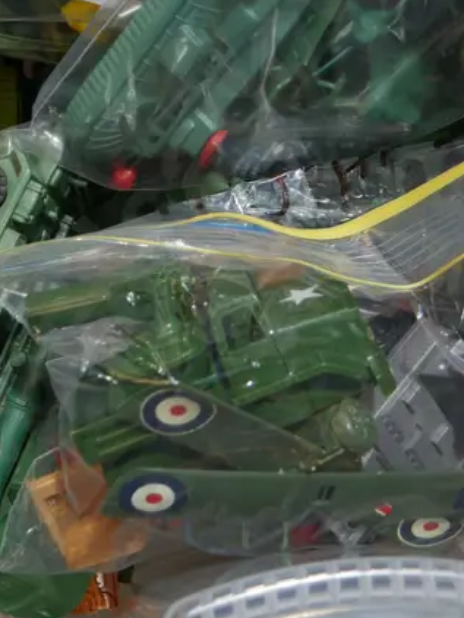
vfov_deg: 27.8
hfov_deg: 21.6
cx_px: 248
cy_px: 95
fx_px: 1214
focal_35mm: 68
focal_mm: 14
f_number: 3.5
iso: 200
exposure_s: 1/80
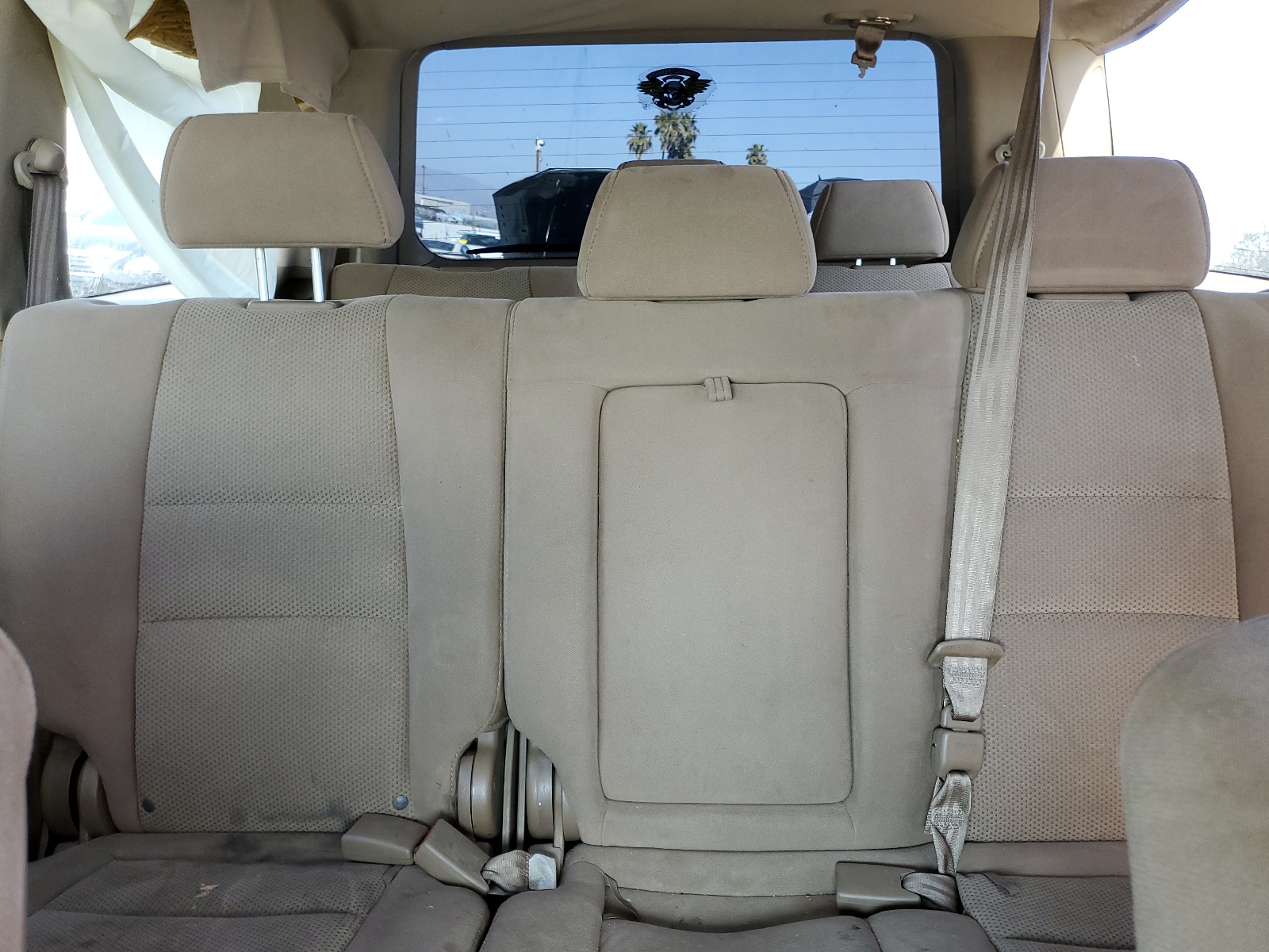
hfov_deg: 67.3
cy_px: 476
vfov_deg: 53.1
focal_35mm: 26
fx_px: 953
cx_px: 634
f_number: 1.5
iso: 77
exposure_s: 1/60.2
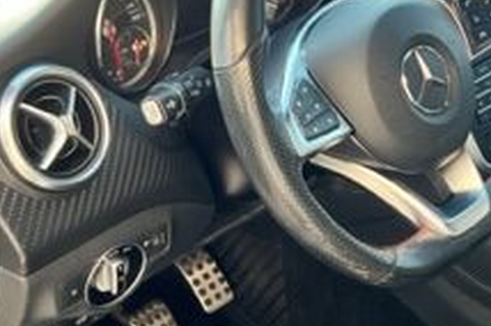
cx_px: 502
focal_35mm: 81
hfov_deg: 23.9
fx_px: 1103
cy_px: 285
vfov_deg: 16.6
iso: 64
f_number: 1.5
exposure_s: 1/124
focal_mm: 5.7
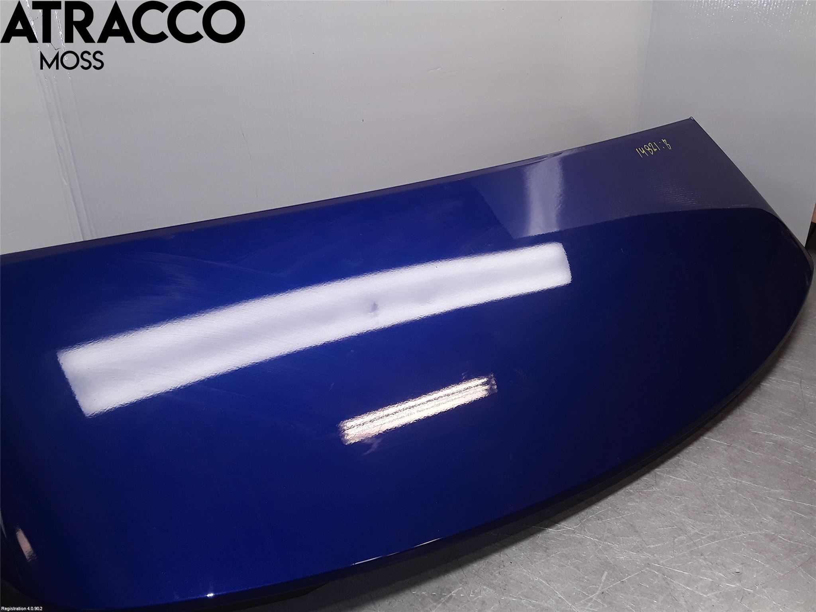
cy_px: 306
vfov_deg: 49.7
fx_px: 660
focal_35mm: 28
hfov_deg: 63.4
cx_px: 408
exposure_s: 1/100
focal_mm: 2.91
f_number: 1.9
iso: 40
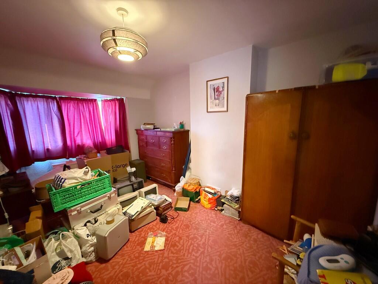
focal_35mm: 14
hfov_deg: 102.1
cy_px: 142
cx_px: 189
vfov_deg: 85.7
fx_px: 153
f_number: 2.2
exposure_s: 1/40
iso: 1250
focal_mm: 2.22
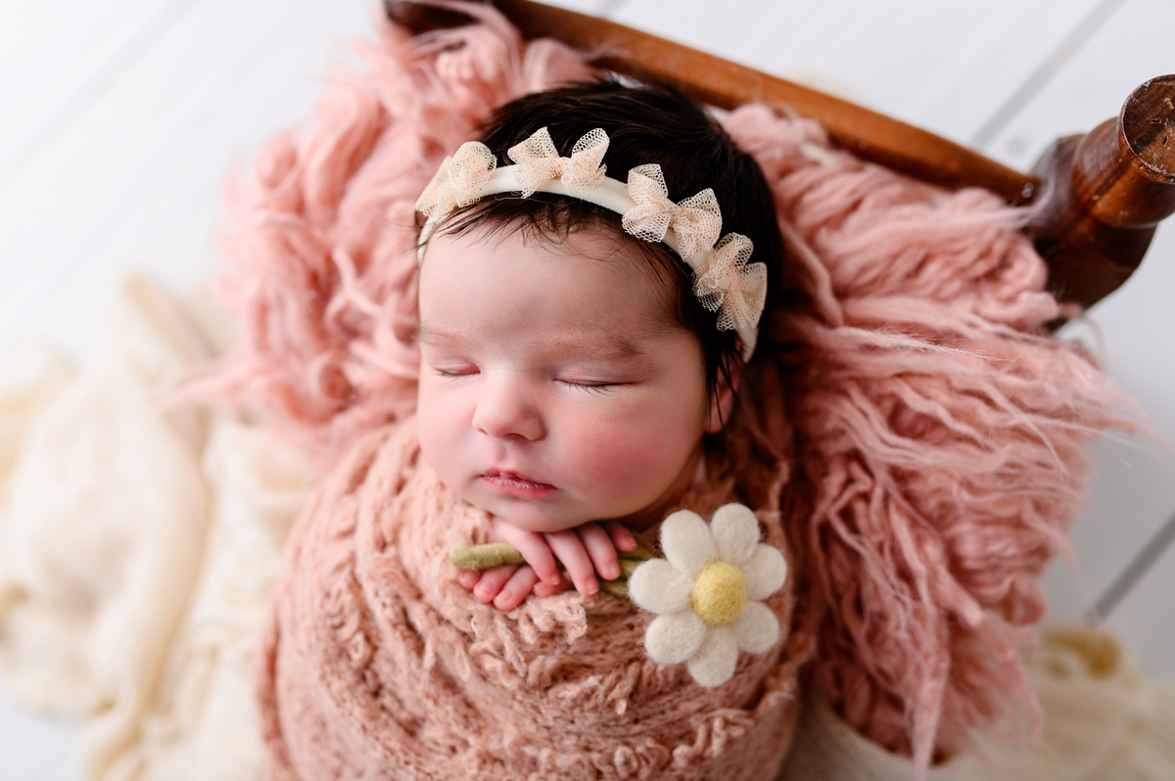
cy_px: 390
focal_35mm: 35
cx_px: 588
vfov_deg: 37.8
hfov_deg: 54.5
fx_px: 1141
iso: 64
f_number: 2.8
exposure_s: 1/160
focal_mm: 35
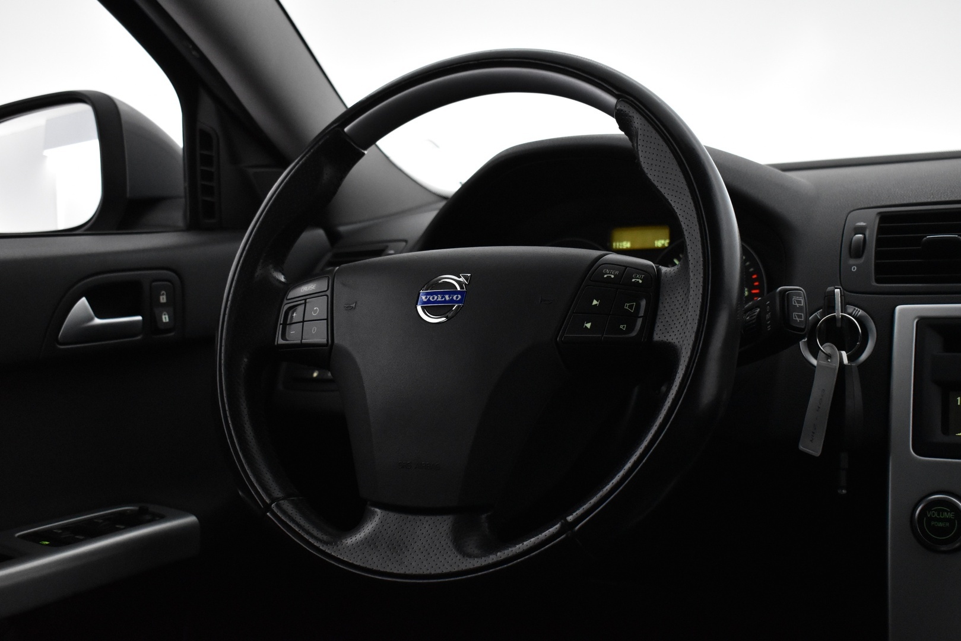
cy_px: 320
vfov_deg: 29.9
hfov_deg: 43.6
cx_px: 480
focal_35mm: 45
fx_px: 1201
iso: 3200
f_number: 5
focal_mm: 30
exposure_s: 1/100
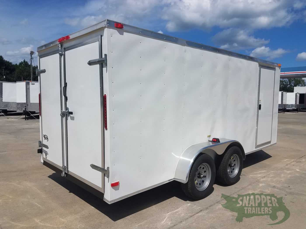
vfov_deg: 53.1
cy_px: 114
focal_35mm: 26
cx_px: 153
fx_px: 230
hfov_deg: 67.3
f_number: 1.7
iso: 40
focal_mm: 4.2
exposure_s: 1/5696
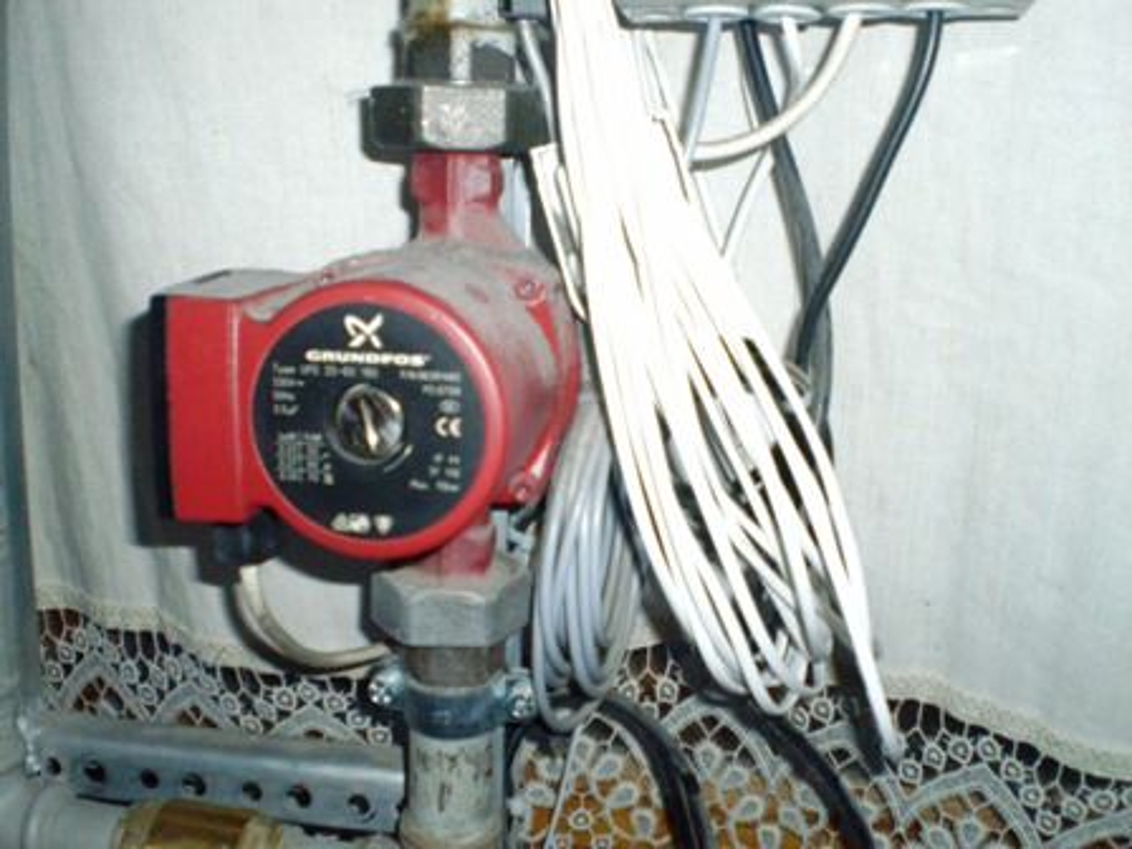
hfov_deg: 51.4
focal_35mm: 36
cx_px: 566
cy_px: 424
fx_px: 1177
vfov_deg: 39.7
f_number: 3.1
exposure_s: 1/8
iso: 800
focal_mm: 6.3
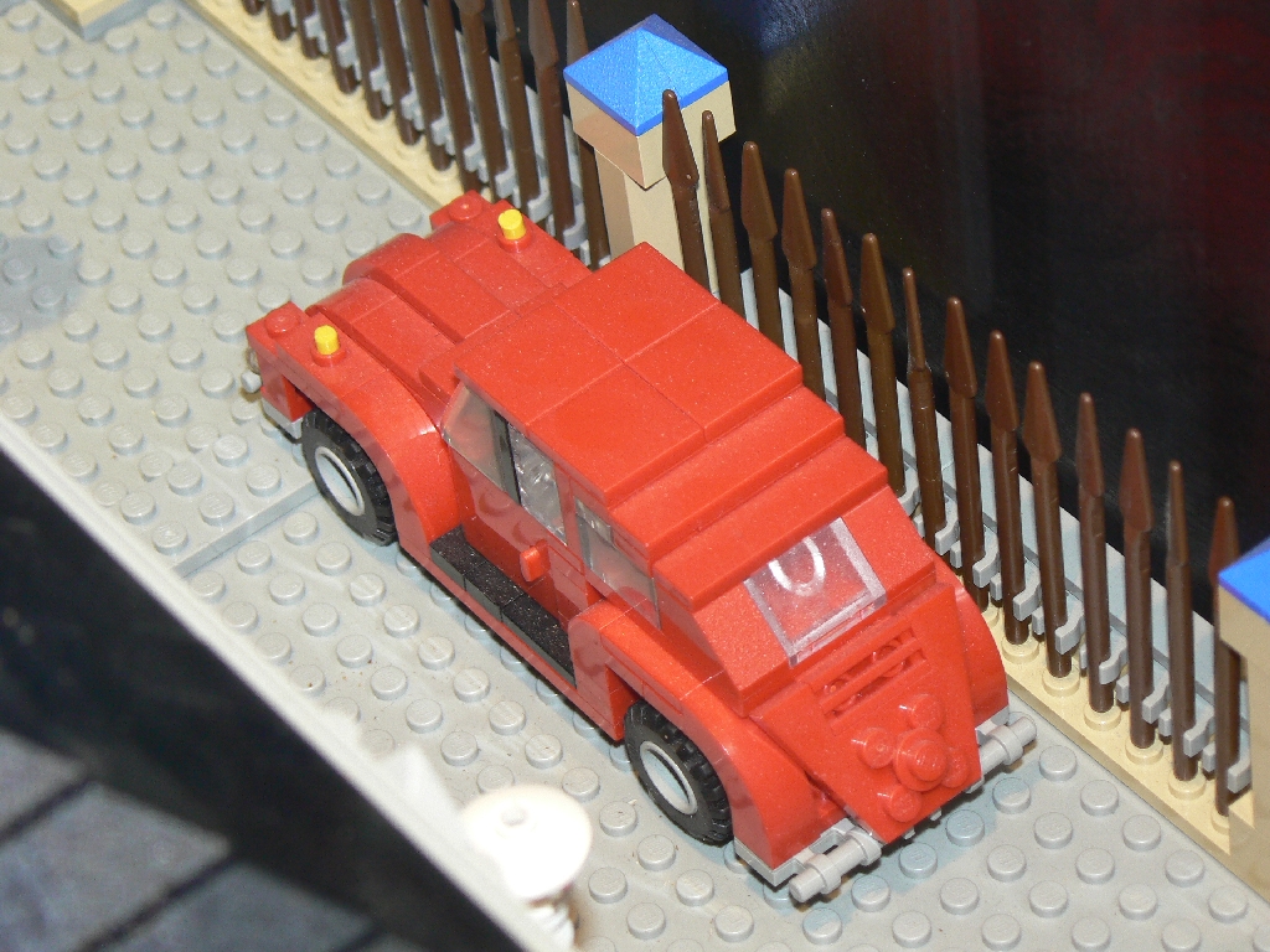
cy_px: 476
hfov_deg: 15.2
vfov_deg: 11.4
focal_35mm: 130
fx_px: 4769
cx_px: 635
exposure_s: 1/30
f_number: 3.2
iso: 100
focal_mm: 21.6
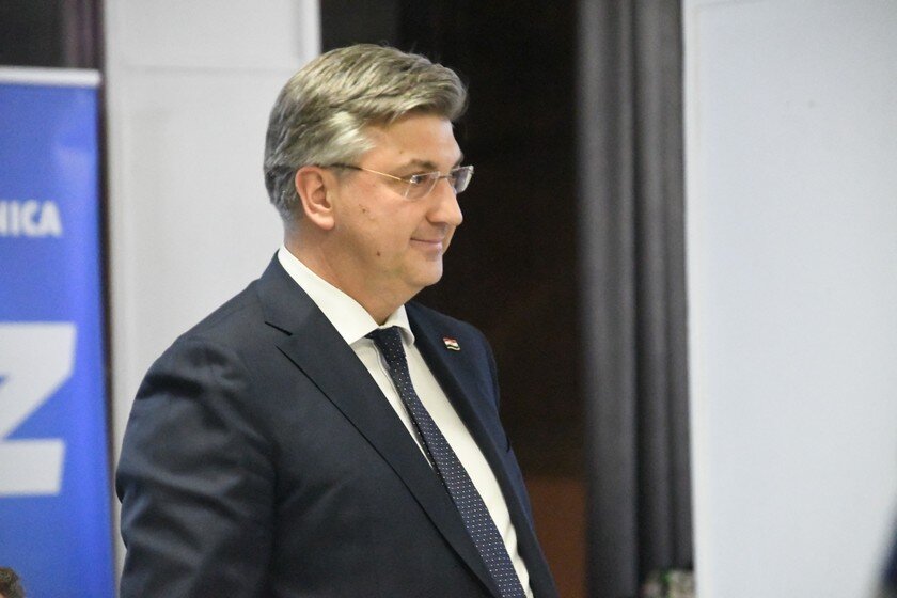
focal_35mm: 255
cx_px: 448
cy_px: 299
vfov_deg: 5.4
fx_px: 6353
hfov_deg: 8.1
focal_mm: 170
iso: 25600
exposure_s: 1/250
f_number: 5.6
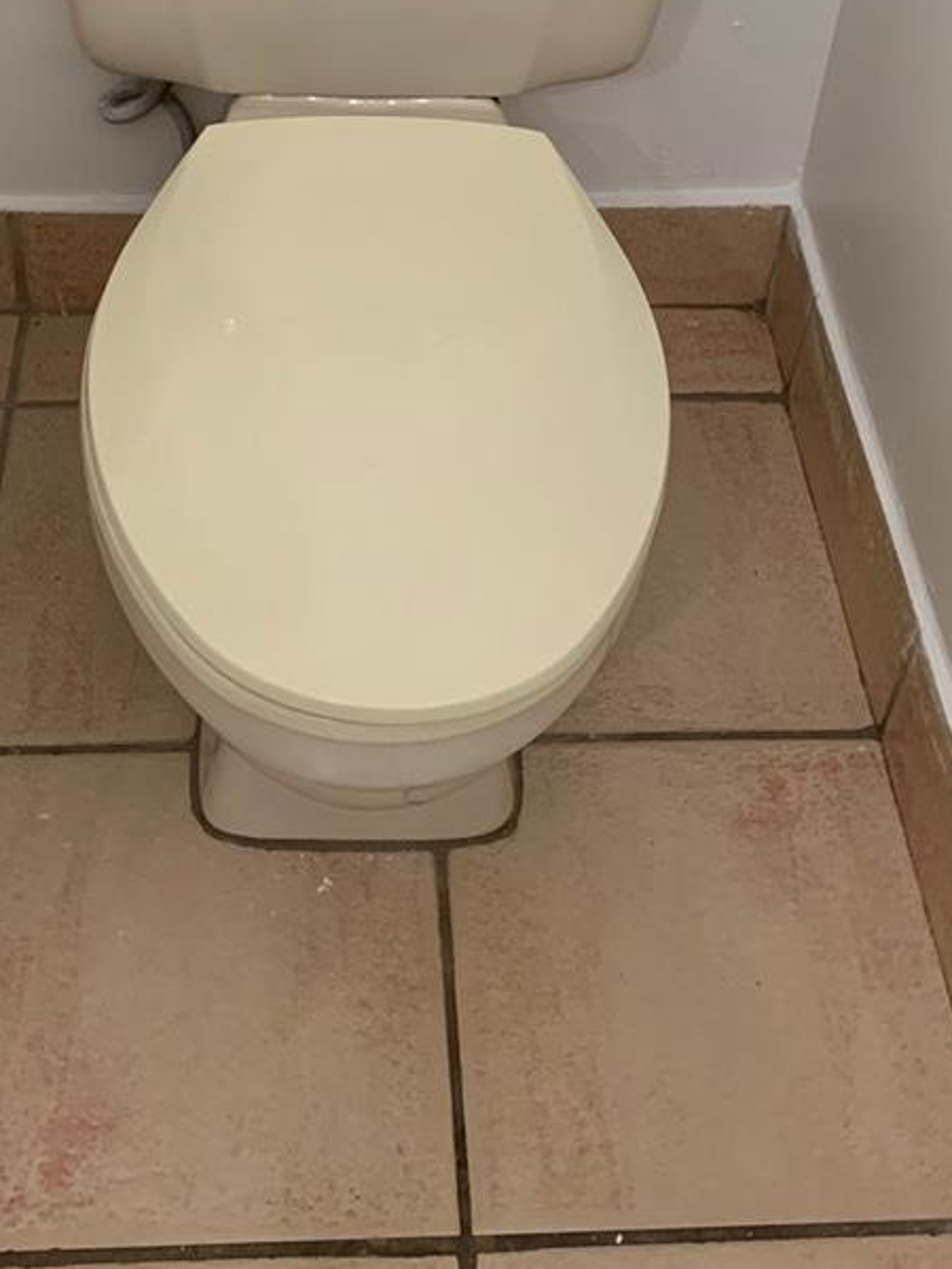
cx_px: 438
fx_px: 1907
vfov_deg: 35.0
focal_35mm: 52
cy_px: 161
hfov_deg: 28.0
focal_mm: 4.25
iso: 200
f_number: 1.8
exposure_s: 1/60
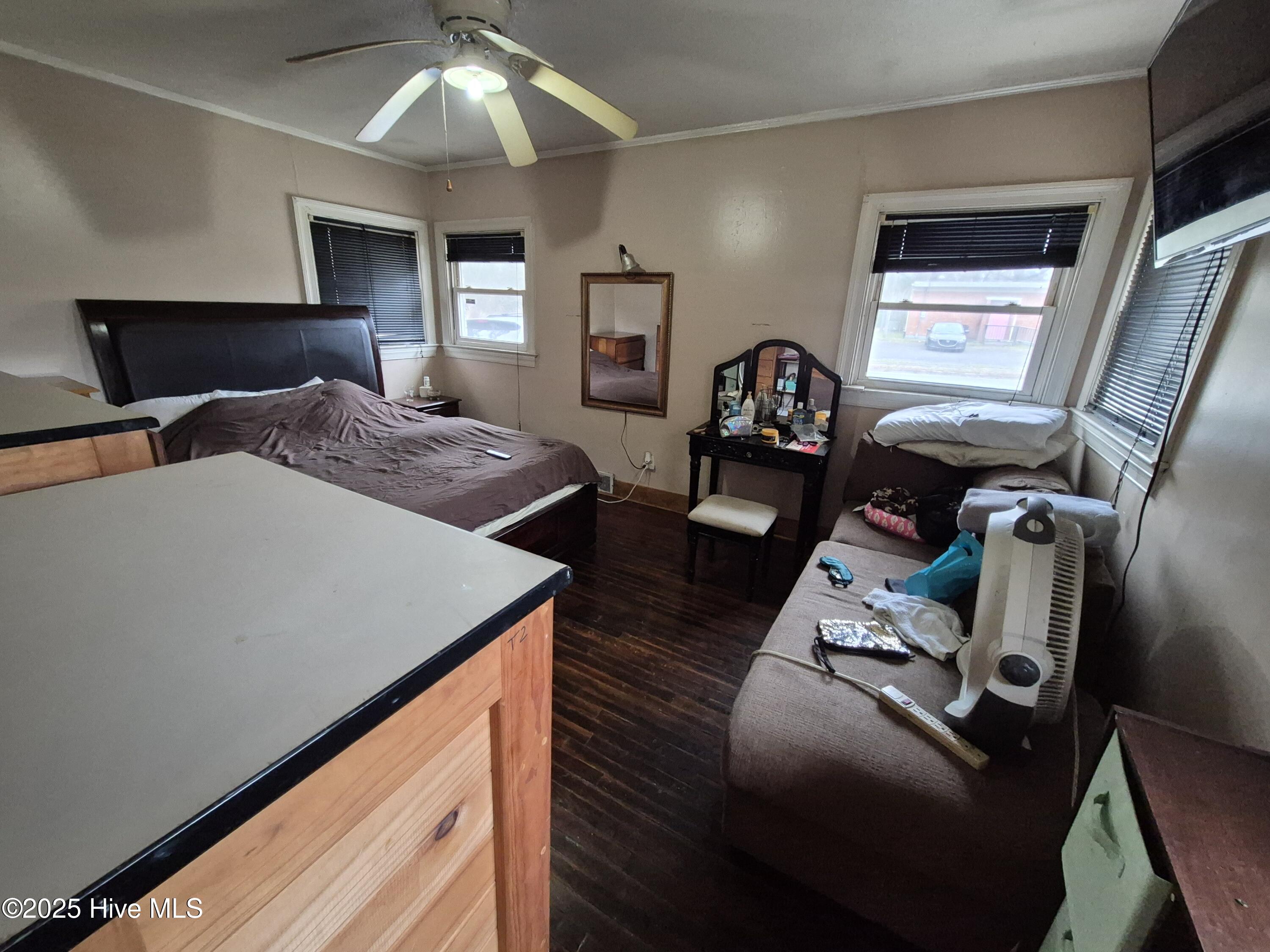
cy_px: 476
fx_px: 477
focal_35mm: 13
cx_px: 635
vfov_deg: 89.9
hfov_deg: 106.2
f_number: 2.2
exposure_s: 1/60
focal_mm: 1.74
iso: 800
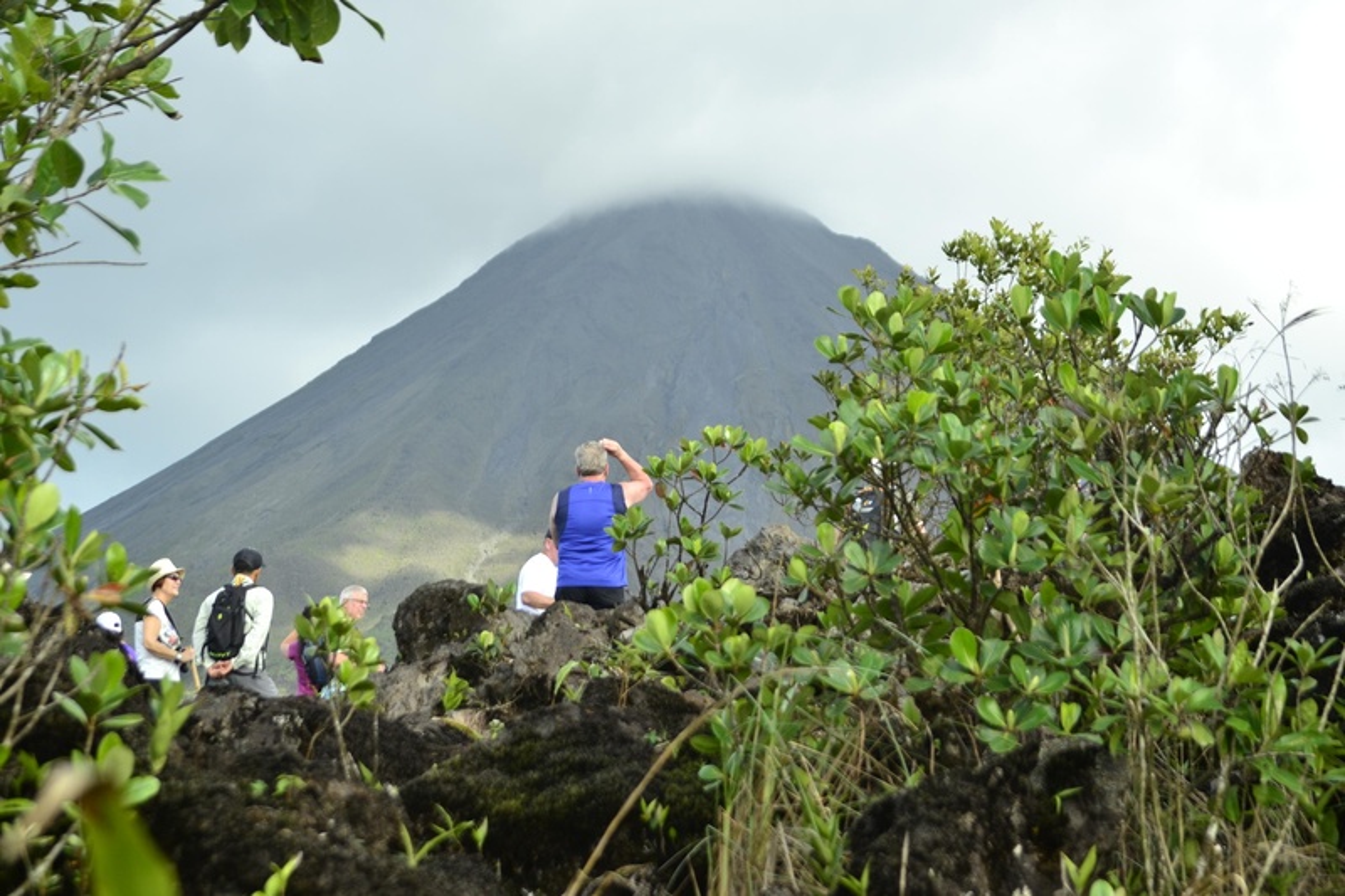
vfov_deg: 16.5
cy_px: 448
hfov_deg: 24.6
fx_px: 3081
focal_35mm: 82
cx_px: 672
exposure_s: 1/250
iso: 200
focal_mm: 55
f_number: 5.6
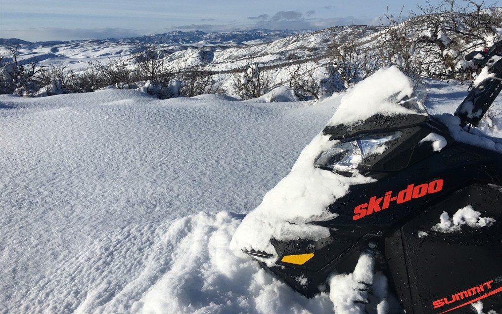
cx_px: 253
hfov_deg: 61.2
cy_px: 127
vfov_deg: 40.5
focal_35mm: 31
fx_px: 424
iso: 25
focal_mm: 4.15
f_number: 2.2
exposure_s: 1/4274
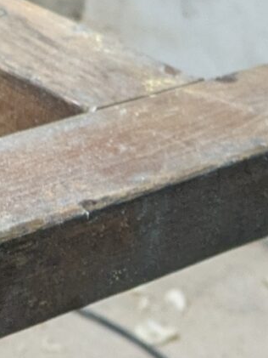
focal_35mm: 152
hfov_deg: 9.7
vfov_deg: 11.7
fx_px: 1568
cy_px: -348
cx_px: 53
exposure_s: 1/25
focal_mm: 5.43
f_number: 1.89
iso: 228
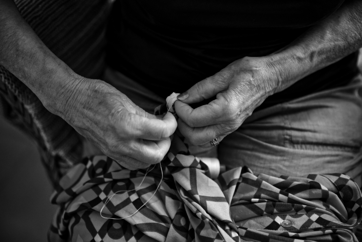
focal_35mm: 50
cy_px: 121
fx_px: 503
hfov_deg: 39.6
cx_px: 181
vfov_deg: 27.0
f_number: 1.4
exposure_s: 1/250
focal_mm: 33
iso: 200
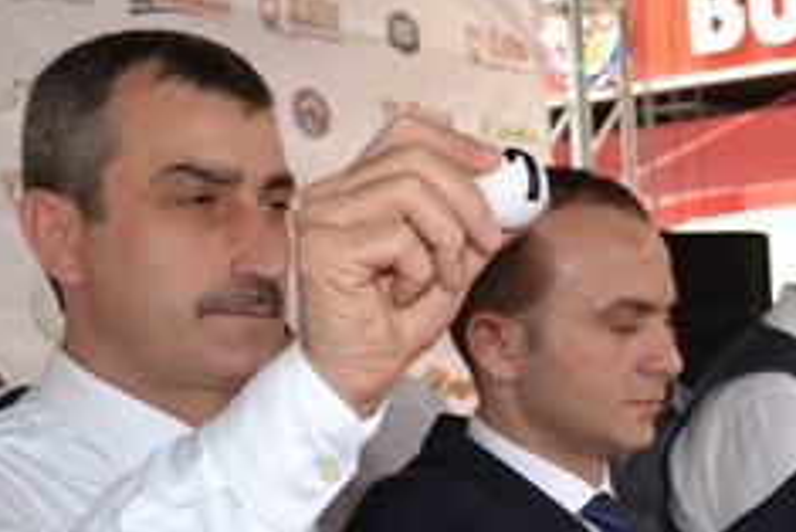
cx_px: 796
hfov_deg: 25.0
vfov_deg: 17.1
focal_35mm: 77
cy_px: 615
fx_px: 1704
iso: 100
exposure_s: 1/200
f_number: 4
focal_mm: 18
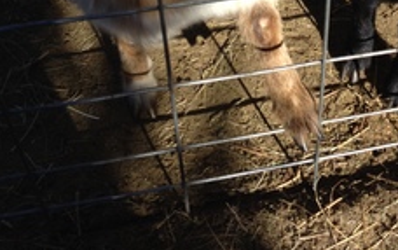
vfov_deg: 15.7
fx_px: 847
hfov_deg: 26.1
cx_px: 307
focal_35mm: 78
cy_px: -101
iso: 50
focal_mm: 4.28
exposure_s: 1/1227
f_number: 2.4
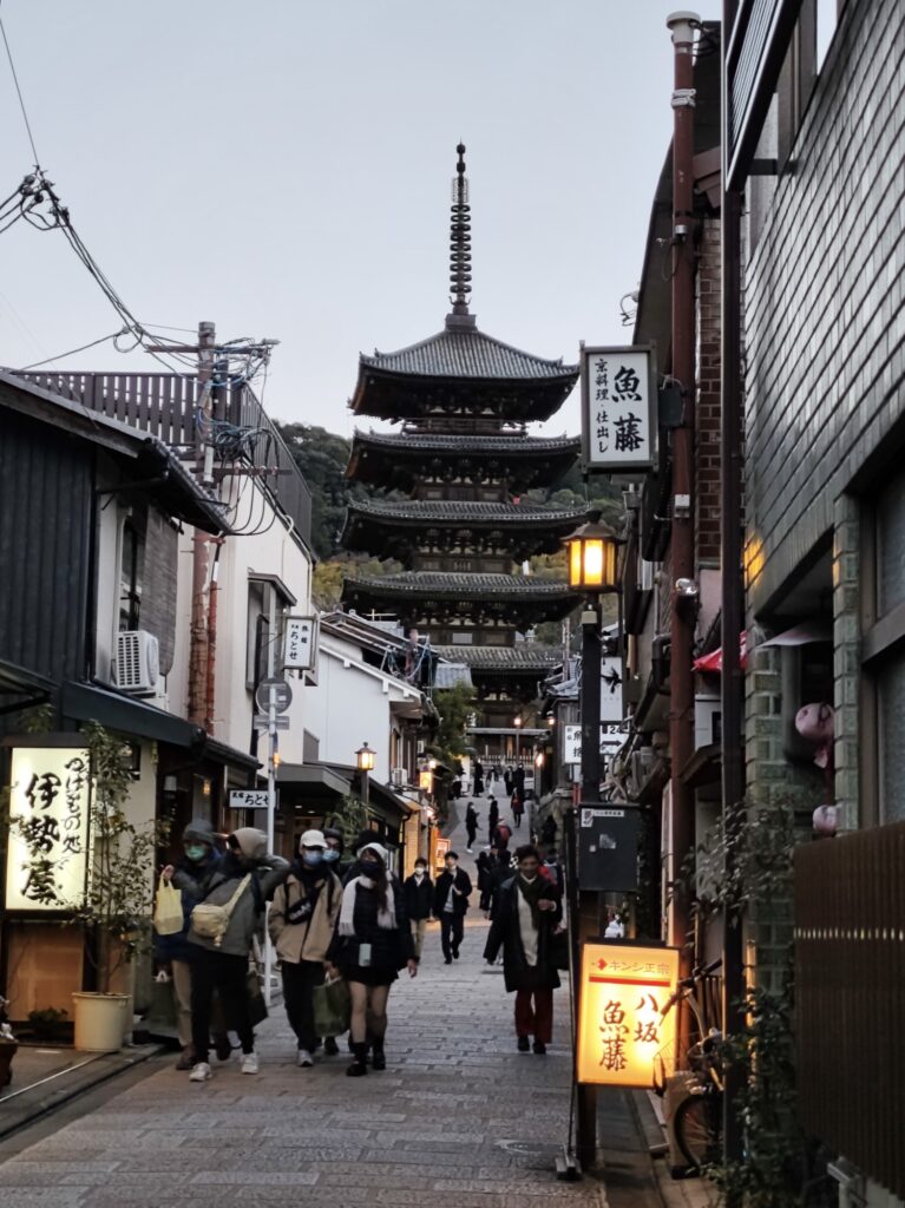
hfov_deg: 58.8
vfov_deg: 74.0
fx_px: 802
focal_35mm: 23
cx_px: 452
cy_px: 604
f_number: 1.9
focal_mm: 8.7
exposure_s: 1/120
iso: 134
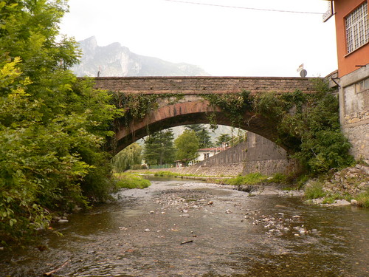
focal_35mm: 36
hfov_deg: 51.4
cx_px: 184
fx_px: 384
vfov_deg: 39.7
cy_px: 138
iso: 80
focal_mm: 6
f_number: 4
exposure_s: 1/200
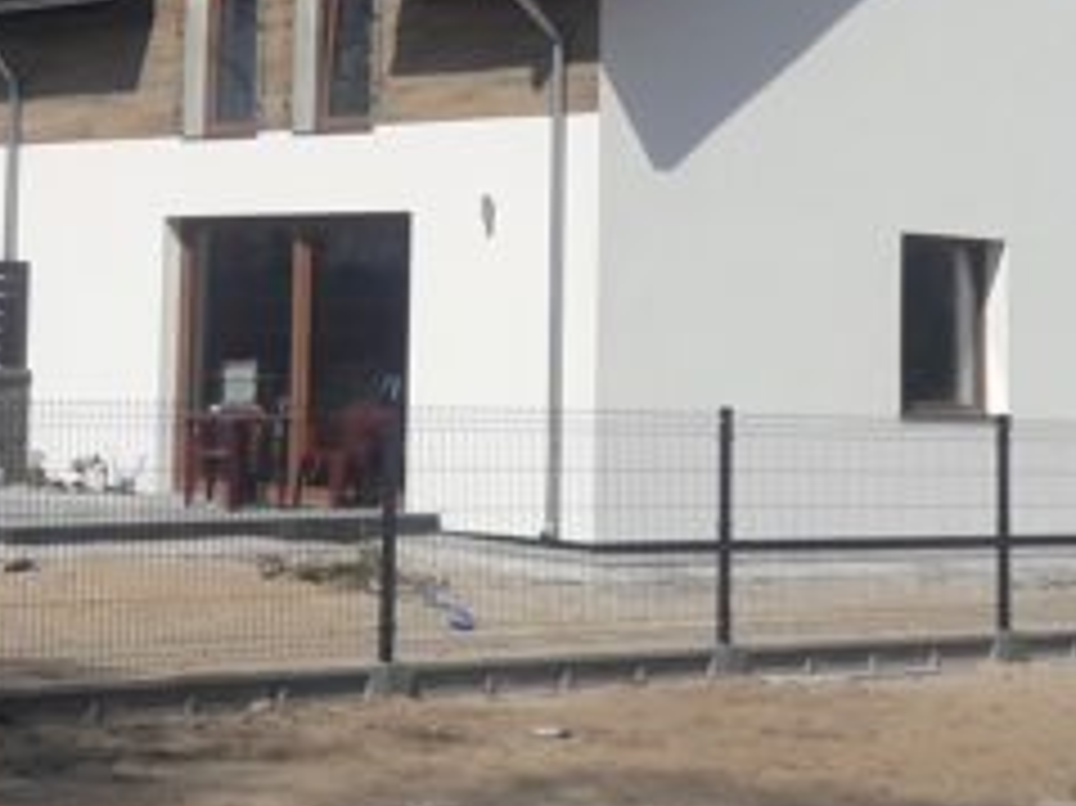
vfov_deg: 19.3
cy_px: 81
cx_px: 257
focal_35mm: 75
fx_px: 2330
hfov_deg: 25.7
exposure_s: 1/3226
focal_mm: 3.7
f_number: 1.9
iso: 40
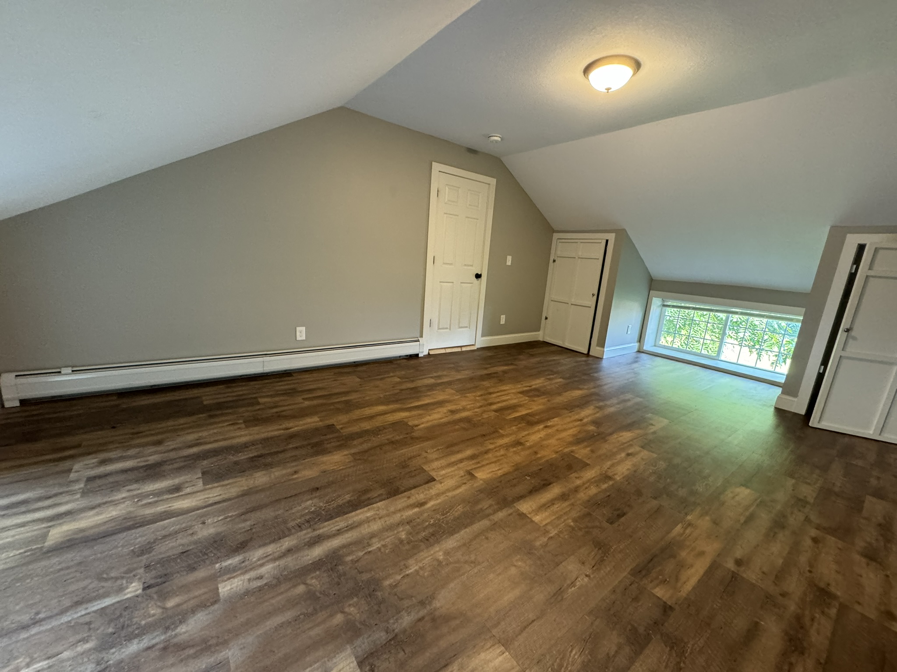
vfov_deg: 85.7
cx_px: 448
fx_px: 363
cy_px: 336
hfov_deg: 102.1
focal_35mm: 14
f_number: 2.2
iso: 500
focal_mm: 2.22
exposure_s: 1/60
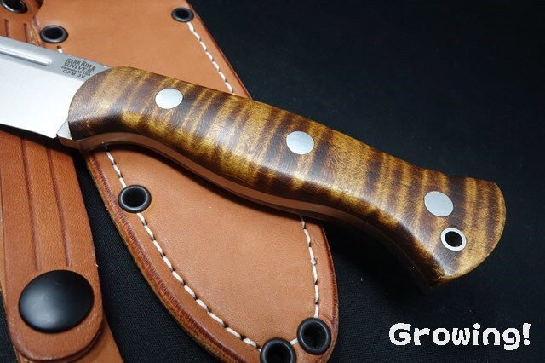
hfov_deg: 65.5
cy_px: 182
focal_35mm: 28
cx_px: 272
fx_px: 424
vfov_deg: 46.4
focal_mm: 10.4
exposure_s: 1/30
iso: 500
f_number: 7.1
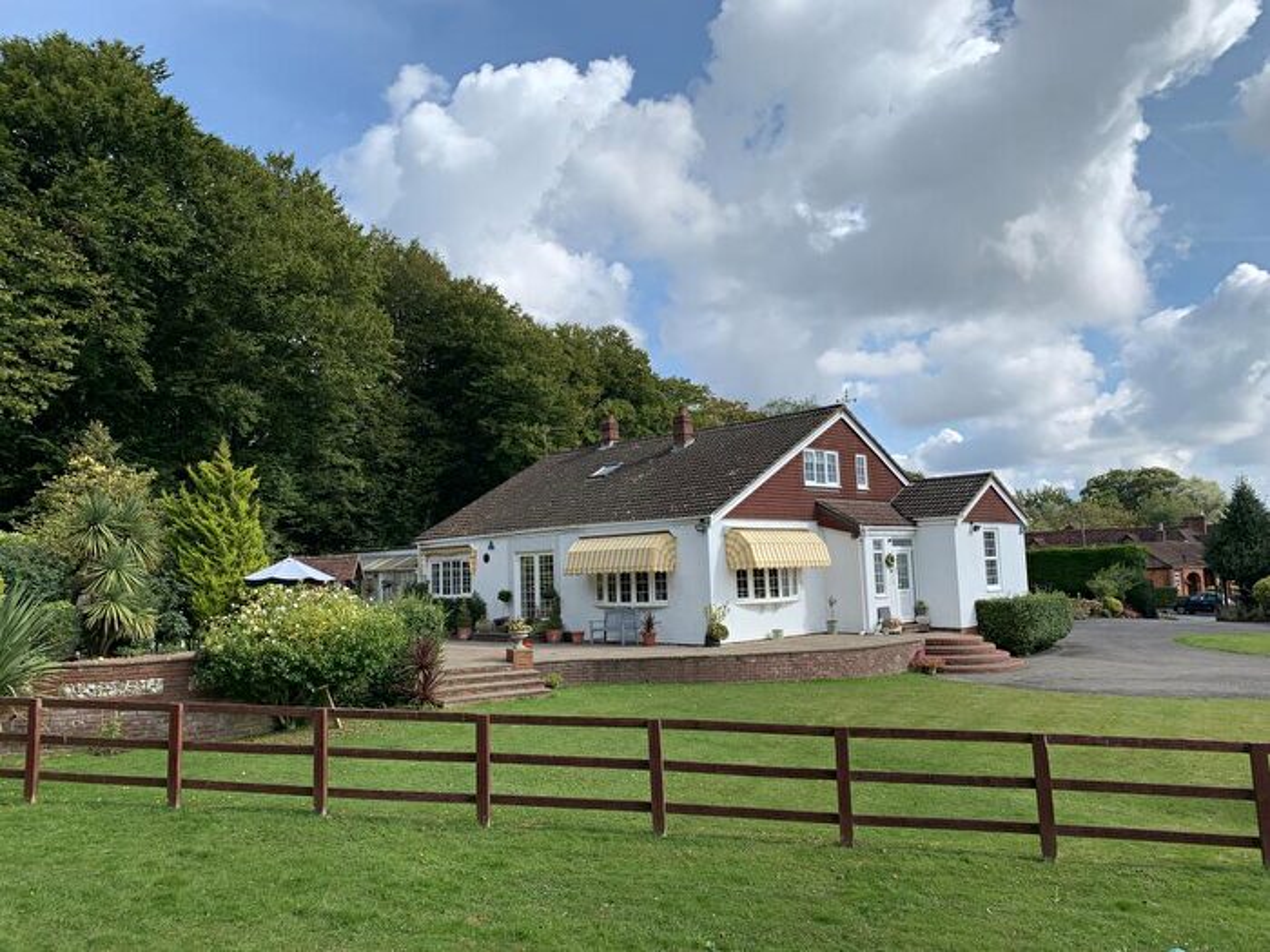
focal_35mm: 26
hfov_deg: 67.3
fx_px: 954
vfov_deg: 53.1
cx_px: 635
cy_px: 476
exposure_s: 1/2257
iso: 25
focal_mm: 4.25
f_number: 1.8
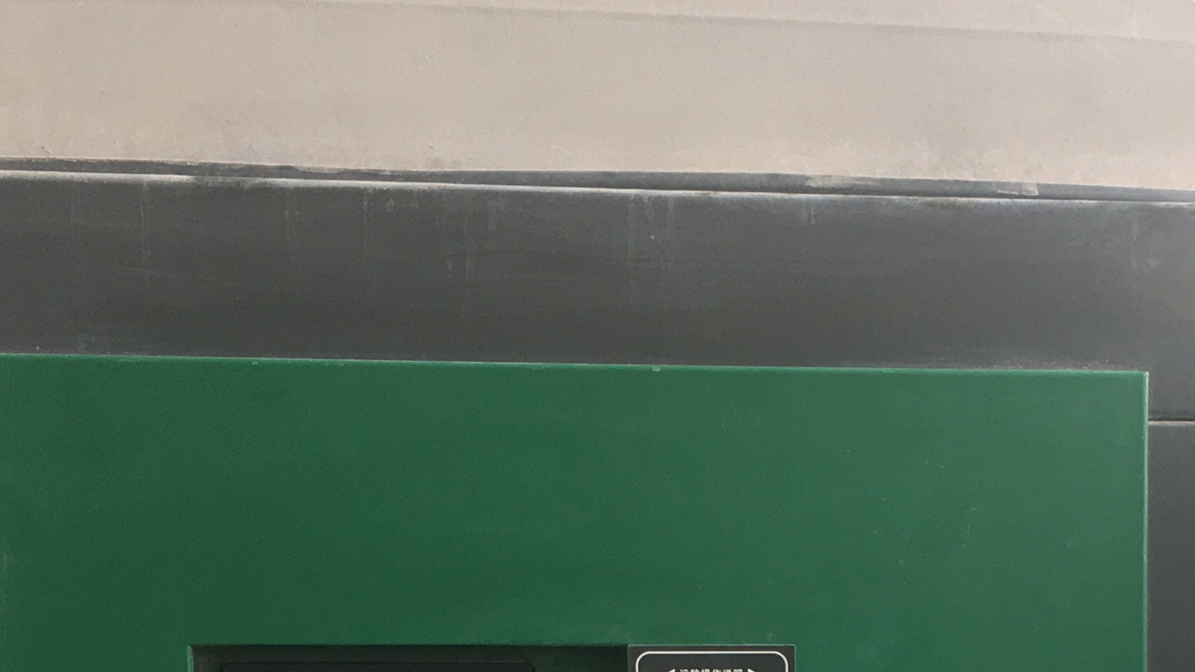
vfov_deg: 12.6
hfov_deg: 23.5
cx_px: 1089
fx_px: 2788
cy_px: 1176
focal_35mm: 88
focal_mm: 4.15
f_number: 2.2
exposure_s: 1/50
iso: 32
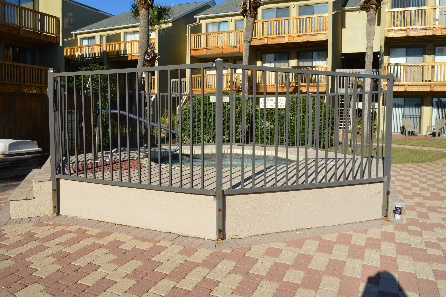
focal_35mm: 27
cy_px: 148
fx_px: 334
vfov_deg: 47.8
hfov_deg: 67.4
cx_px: 223
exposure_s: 1/320
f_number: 9
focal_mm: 18
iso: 100
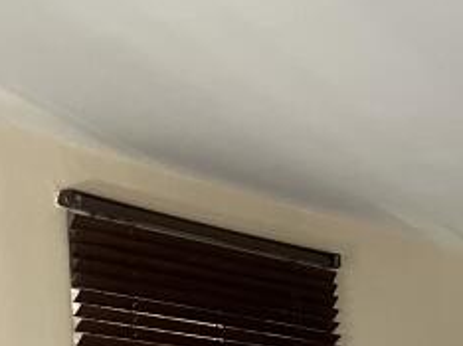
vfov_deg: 11.5
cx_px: 782
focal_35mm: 114
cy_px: 718
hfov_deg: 15.3
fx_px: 1523
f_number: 1.5
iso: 160
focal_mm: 5.7
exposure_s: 1/60
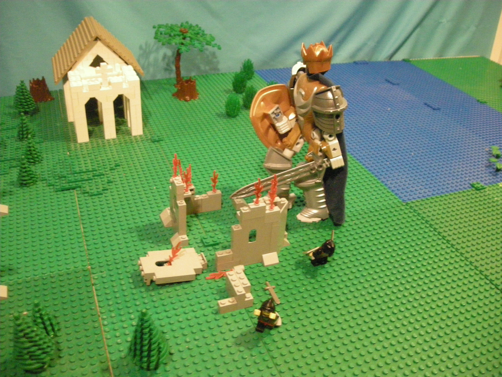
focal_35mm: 35
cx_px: 251
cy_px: 188
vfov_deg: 40.7
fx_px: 508
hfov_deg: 52.6
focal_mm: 5.7
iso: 800
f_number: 2.8
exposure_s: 1/7.6
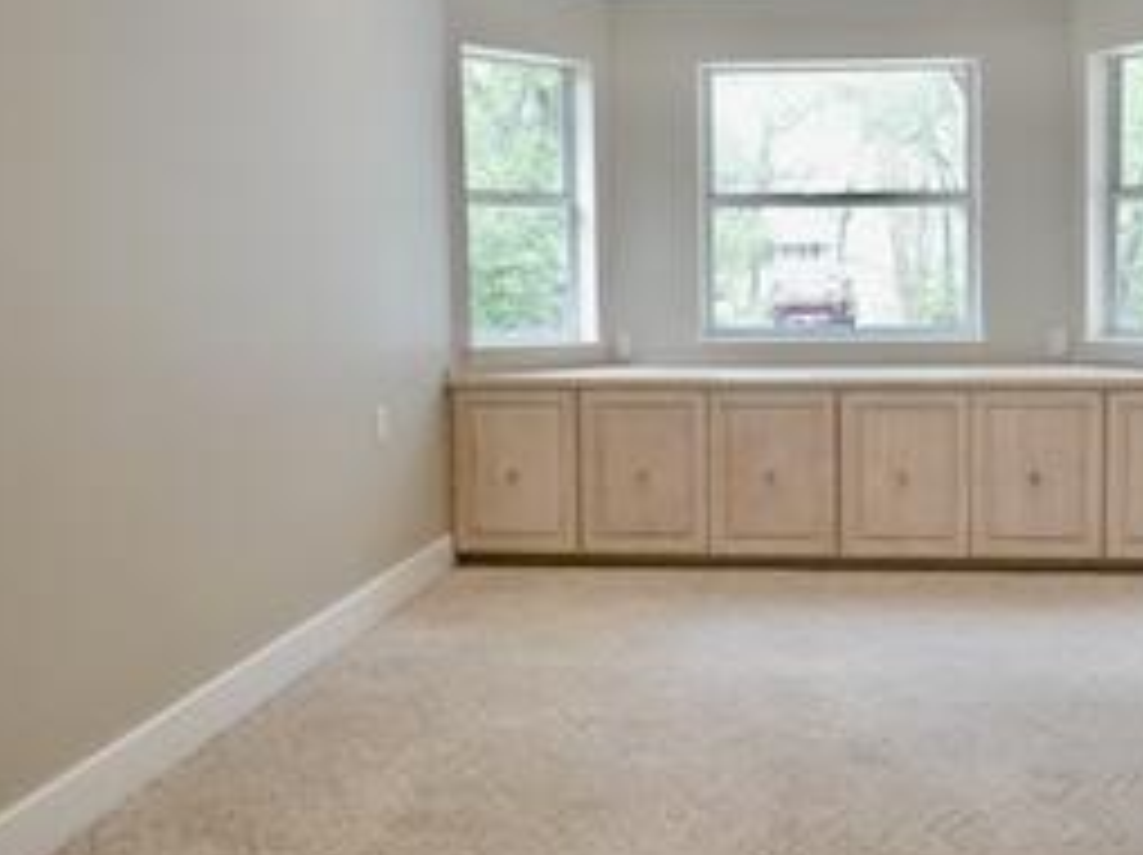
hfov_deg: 52.6
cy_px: 335
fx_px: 1122
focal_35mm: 34
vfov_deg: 41.5
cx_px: 792
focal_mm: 12
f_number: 8
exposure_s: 1/50
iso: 1600
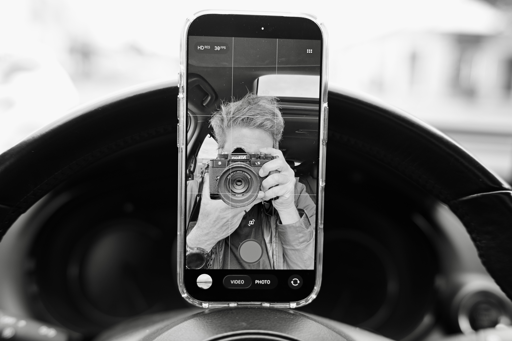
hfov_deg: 48.5
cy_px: 170
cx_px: 256
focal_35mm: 40
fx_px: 569
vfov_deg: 33.4
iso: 400
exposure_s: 1/400
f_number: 3.2
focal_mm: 40
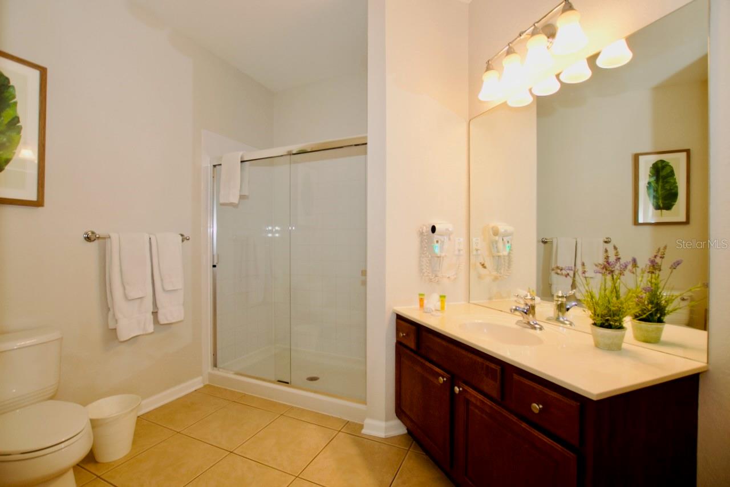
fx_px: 304
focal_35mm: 15
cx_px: 365
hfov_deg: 100.4
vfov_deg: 77.4
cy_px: 244
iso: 400
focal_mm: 10
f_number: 4.5
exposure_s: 1/80
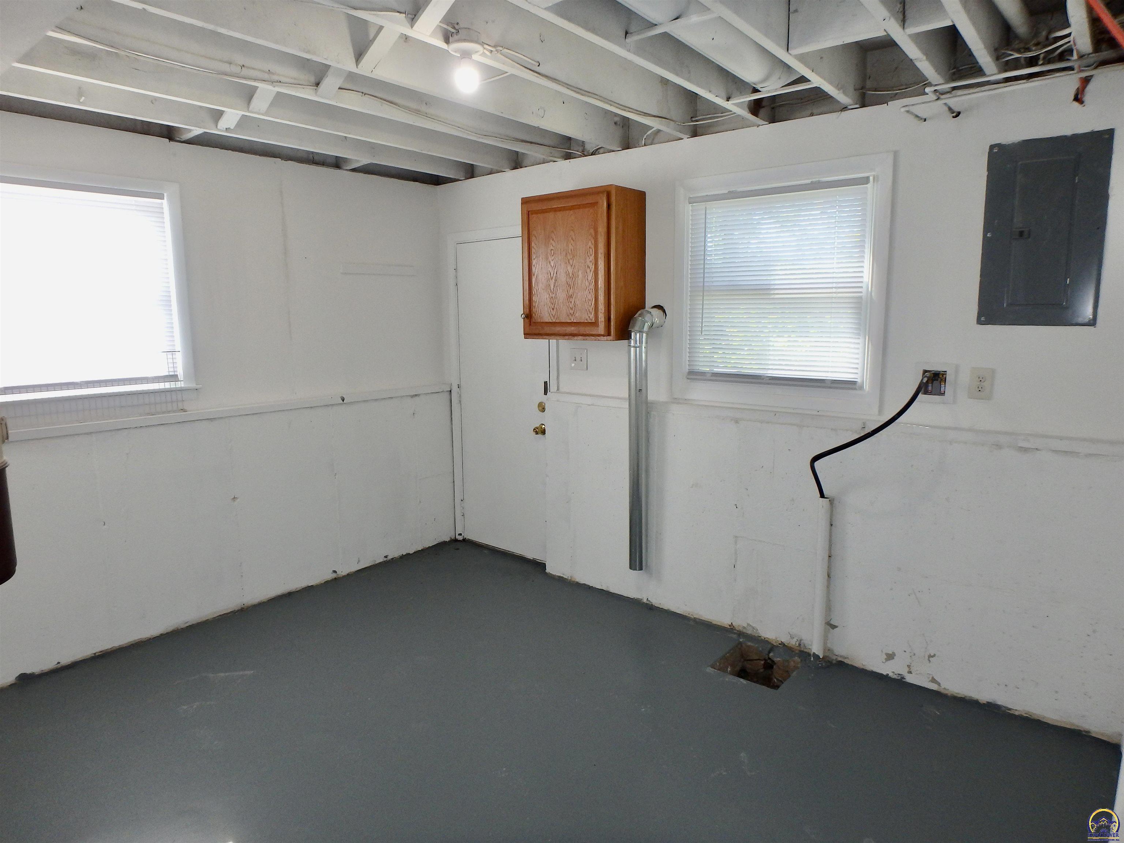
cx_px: 562
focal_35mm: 21
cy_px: 422
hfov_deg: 79.0
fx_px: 682
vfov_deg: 63.4
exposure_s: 1/60
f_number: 3.5
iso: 160
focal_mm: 3.7
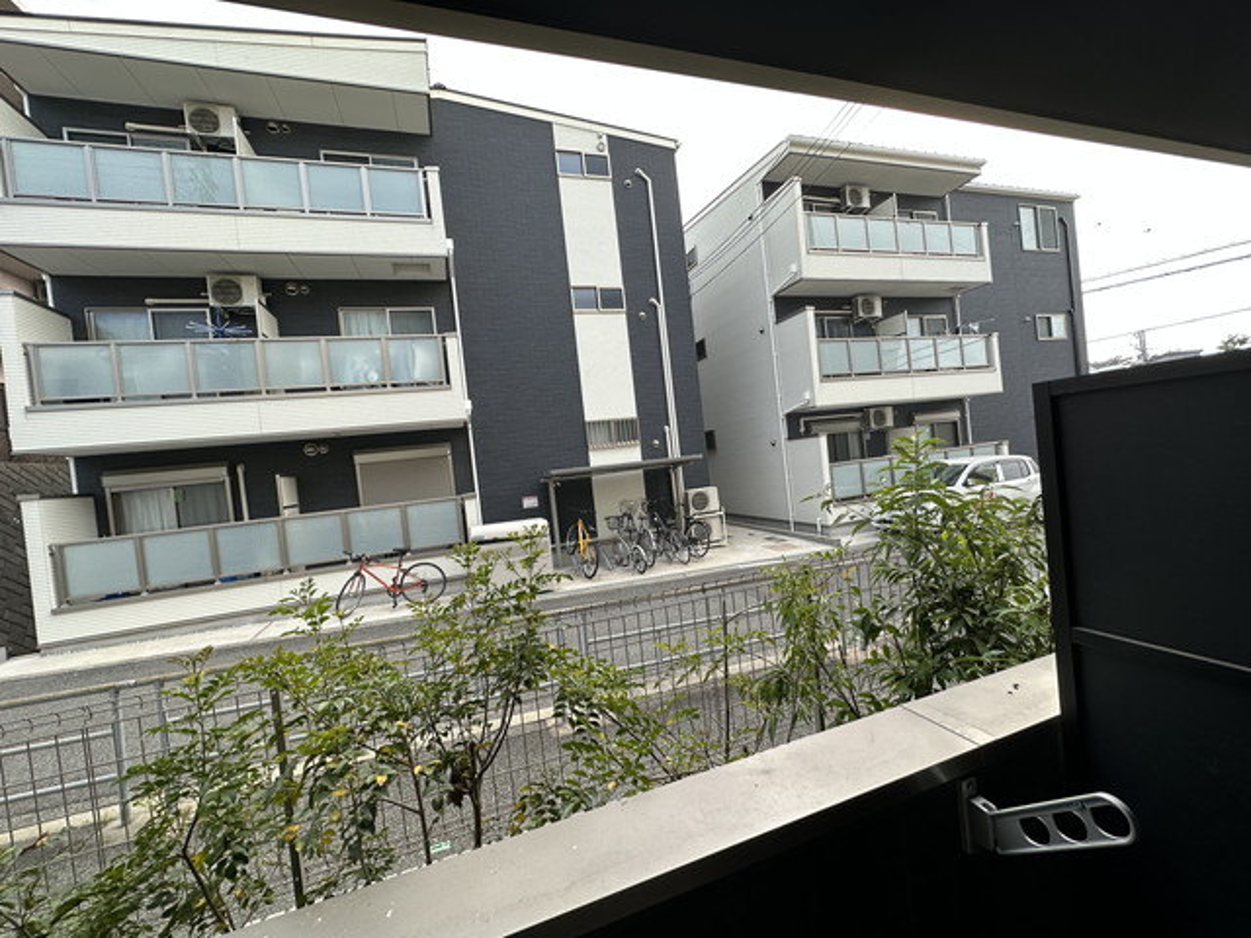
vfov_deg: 85.7
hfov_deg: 102.1
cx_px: 626
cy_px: 469
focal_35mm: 14
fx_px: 506
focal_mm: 2.22
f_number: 2.2
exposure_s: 1/264
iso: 40
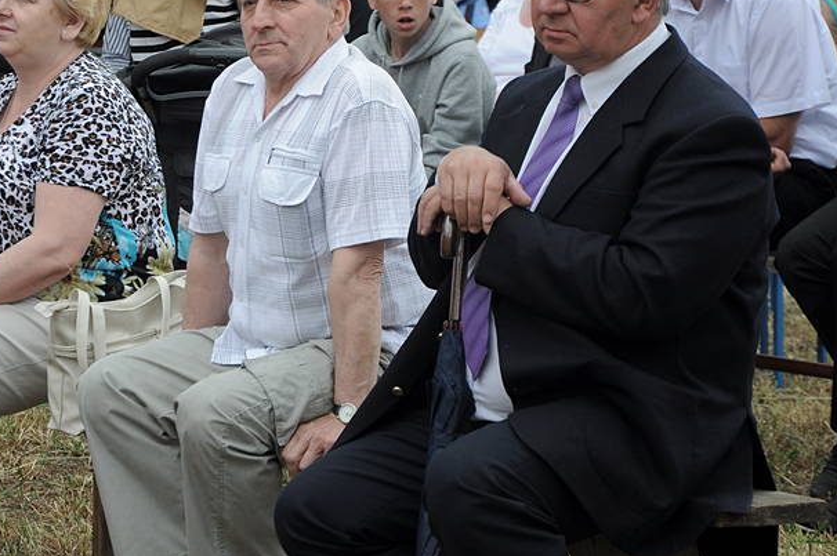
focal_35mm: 179
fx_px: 4151
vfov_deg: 7.7
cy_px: 179
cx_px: 301
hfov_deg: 11.5
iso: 500
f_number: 5.6
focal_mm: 85
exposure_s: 1/500
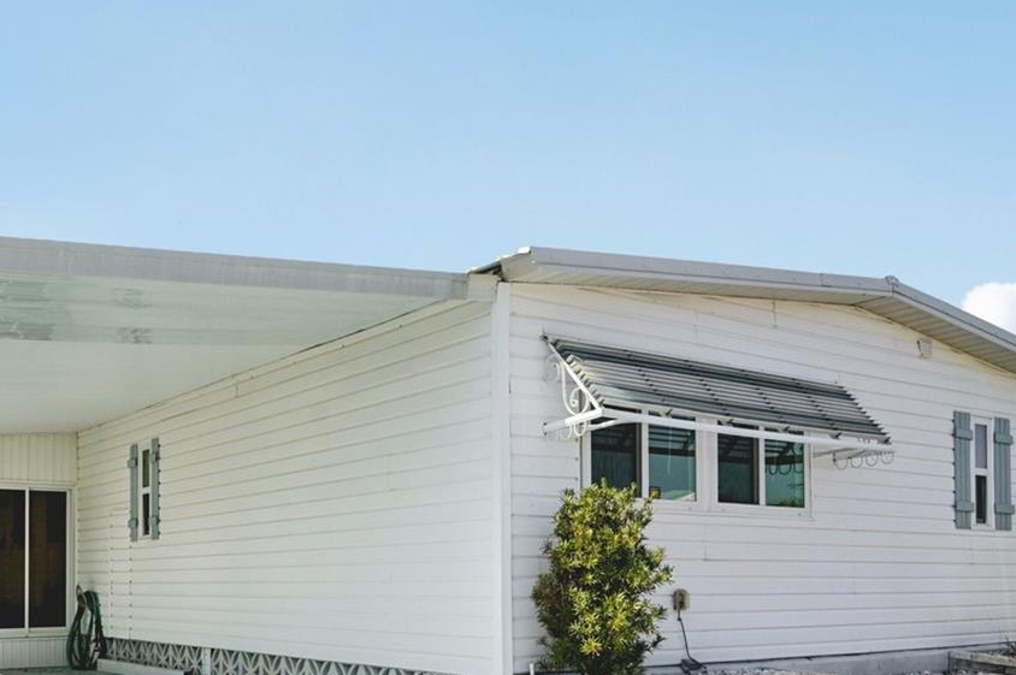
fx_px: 1042
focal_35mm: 37
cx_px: 403
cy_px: 511
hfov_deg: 51.6
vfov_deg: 35.1
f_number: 8
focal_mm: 19.5
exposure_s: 1/2000
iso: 400
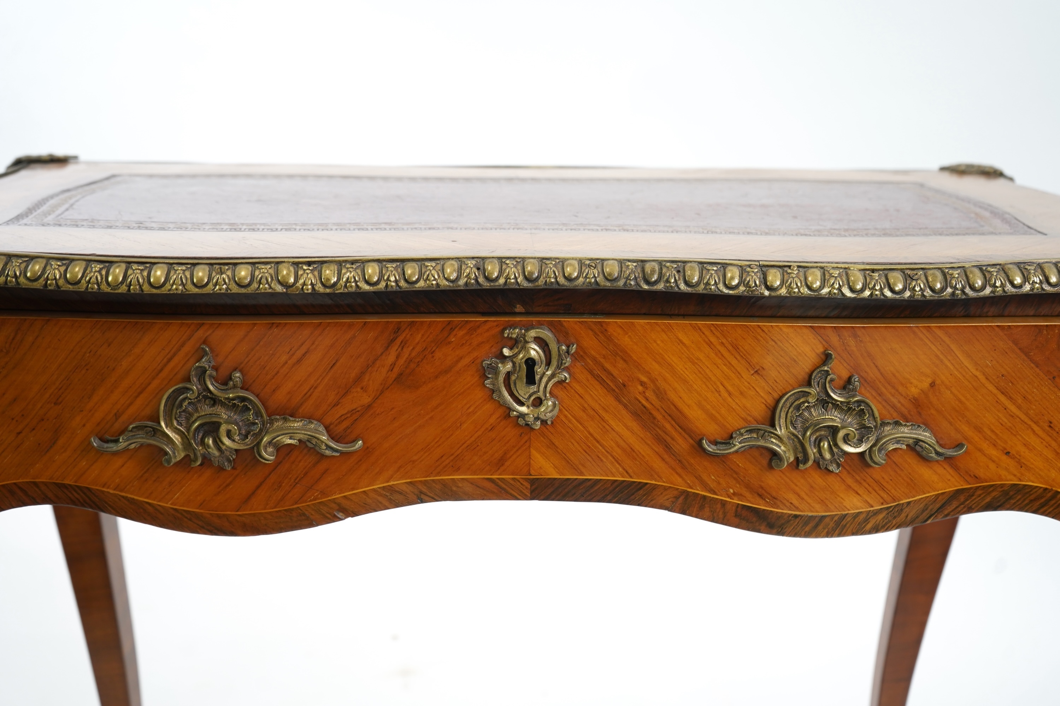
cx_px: 530
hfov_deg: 48.5
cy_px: 353
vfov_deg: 33.4
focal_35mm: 40
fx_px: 1178
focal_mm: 40
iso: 640
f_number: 5
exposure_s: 1/60
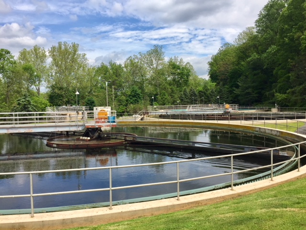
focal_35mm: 29
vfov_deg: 48.2
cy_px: 115
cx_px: 153
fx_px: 256
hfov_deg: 61.7
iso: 32
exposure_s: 1/2639
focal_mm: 4.15
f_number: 2.2
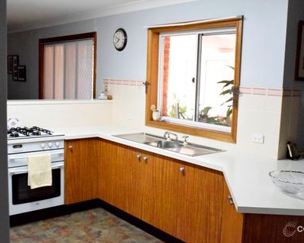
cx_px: 162
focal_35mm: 41
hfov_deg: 44.7
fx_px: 369
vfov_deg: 36.5
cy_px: 122
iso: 12800
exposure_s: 1/160
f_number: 9
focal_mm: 24
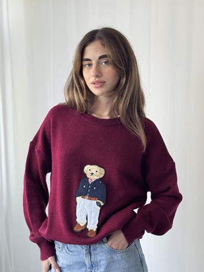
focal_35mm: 52
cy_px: 145
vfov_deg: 36.8
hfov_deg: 28.0
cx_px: 102
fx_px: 409
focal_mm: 6.76
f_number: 1.78
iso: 100
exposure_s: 1/95
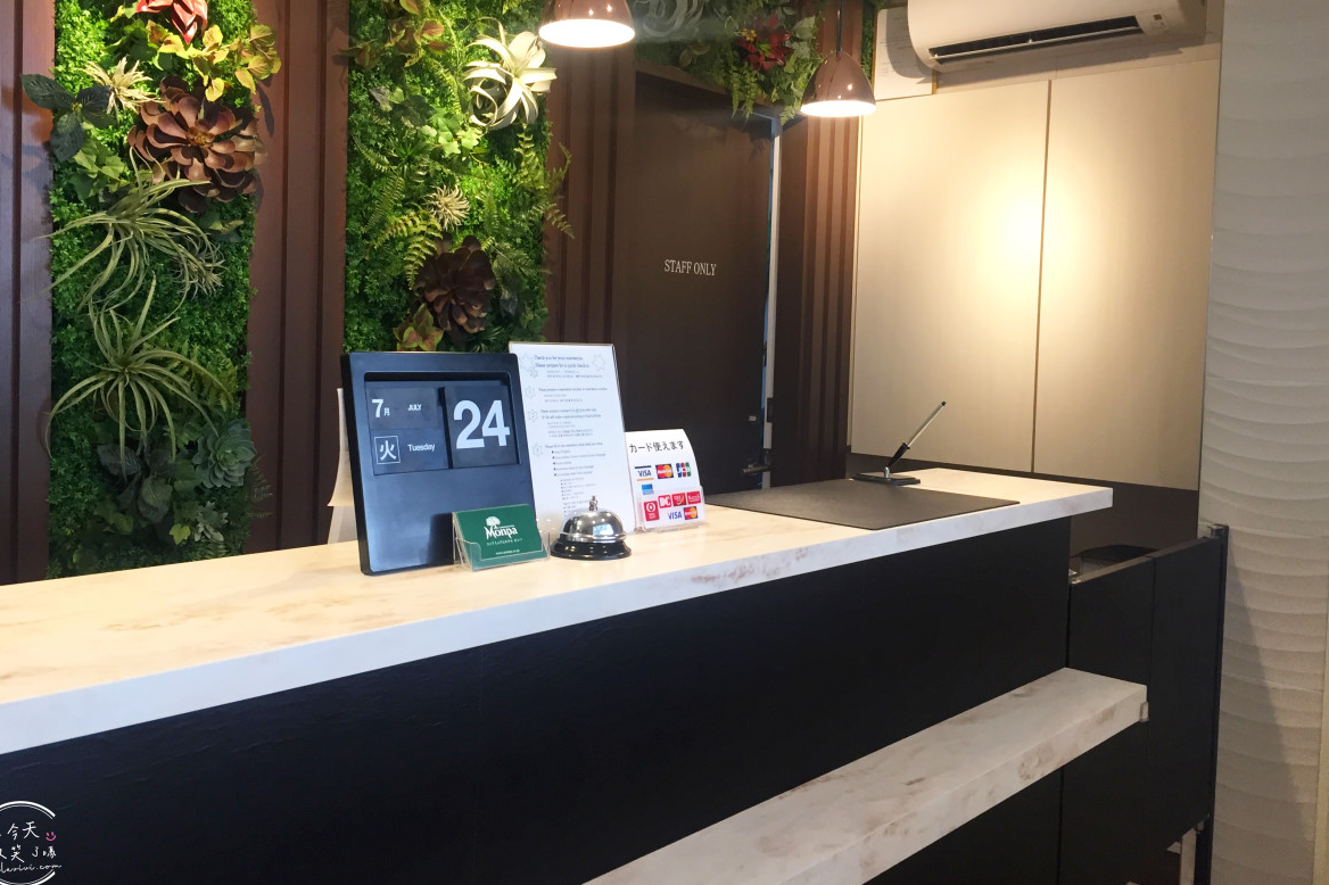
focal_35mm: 31
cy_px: 384
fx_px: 1144
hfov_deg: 60.3
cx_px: 658
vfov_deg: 42.2
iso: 32
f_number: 2.2
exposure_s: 1/30
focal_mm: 4.15
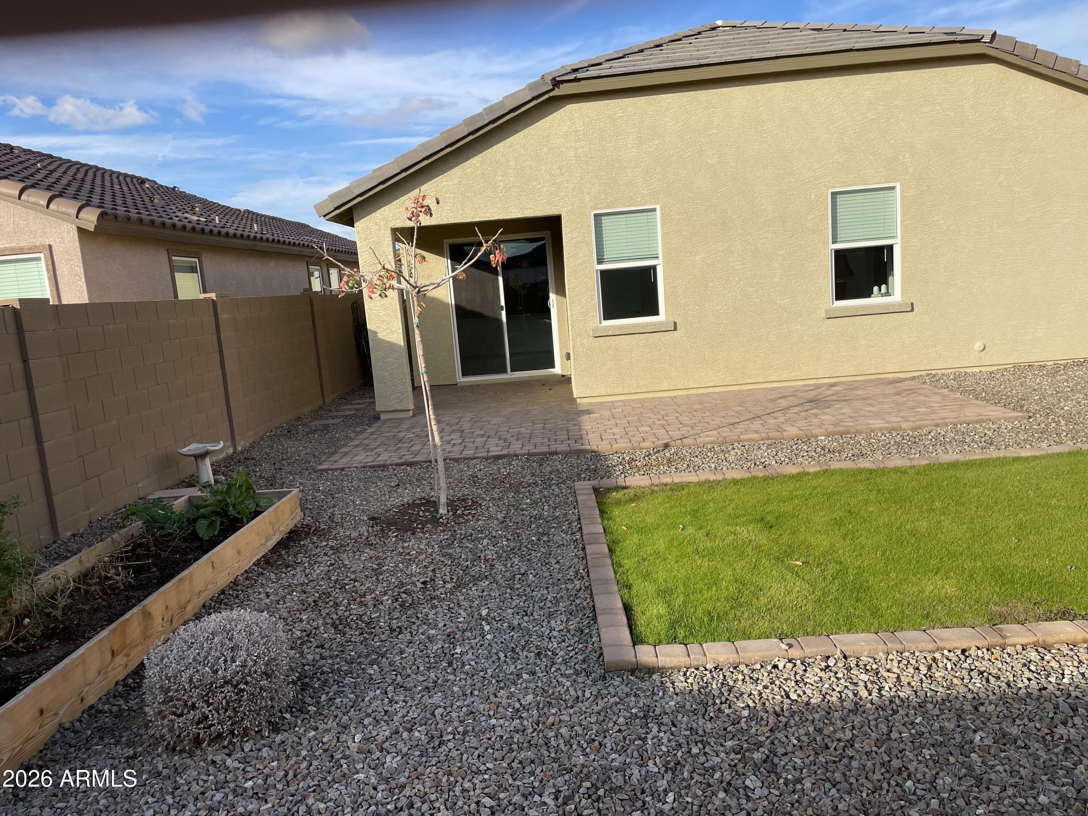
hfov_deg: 67.3
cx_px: 544
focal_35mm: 26
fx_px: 817
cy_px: 408
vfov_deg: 53.1
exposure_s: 1/2451
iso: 32
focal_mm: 4.2
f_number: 1.6
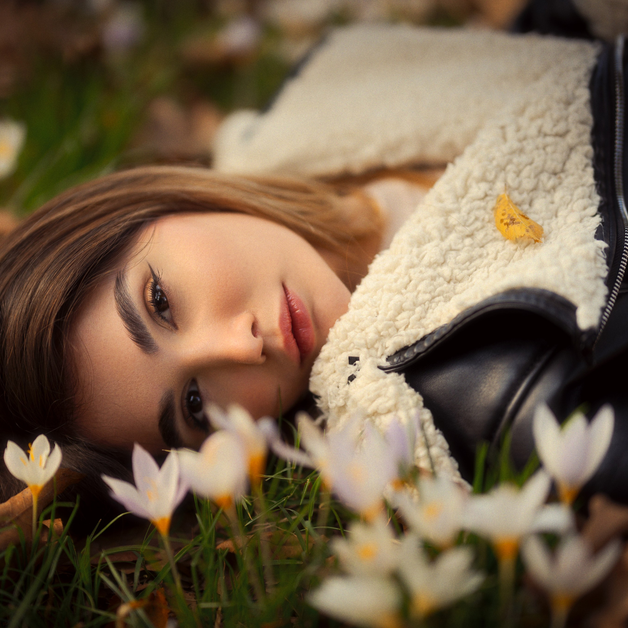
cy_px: 313
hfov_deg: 26.9
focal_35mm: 64
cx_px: 267
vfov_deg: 26.9
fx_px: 1314
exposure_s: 1/1600
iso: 100
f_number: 1.2
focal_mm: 50
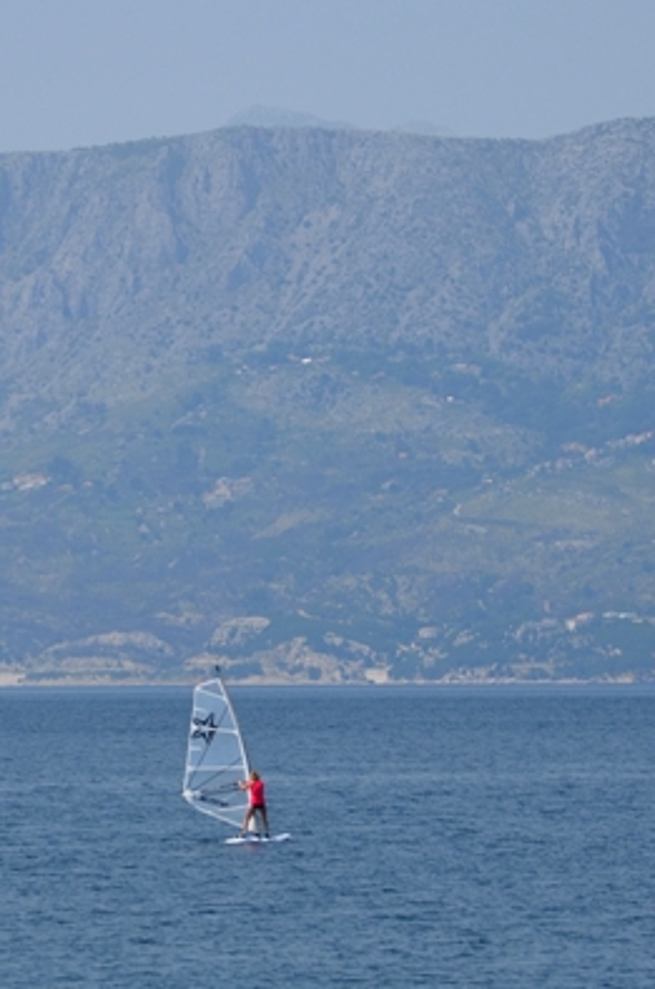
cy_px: 479
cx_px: 243
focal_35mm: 320
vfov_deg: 6.5
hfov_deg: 4.3
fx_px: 8772
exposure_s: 1/250
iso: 140
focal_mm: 105
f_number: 8
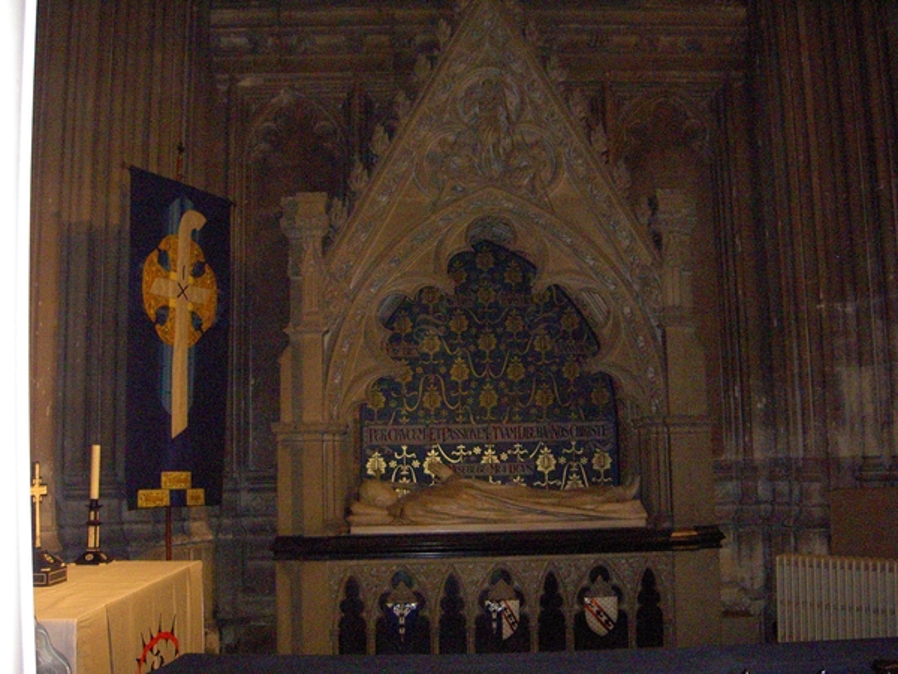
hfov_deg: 47.9
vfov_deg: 36.8
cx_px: 449
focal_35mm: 39
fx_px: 1012
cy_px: 337
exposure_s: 1/60
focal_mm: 8
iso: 400
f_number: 2.8
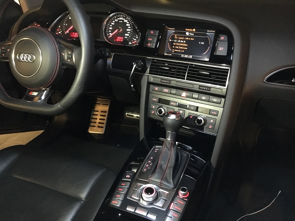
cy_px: 110
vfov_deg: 48.2
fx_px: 247
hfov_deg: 61.7
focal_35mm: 29
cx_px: 148
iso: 1000
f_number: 2.2
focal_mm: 4.15
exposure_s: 1/17
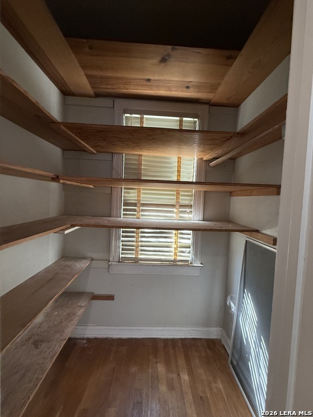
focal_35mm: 14
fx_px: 169
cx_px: 156
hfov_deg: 85.7
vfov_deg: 102.1
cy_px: 208
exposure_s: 1/120
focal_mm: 2.22
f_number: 2.2
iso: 250
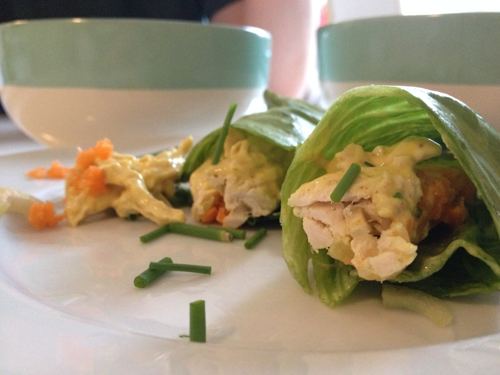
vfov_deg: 40.7
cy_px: 188
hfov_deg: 52.6
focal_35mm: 35
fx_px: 506
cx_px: 250
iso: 500
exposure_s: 1/15
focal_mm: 4.28
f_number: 2.4
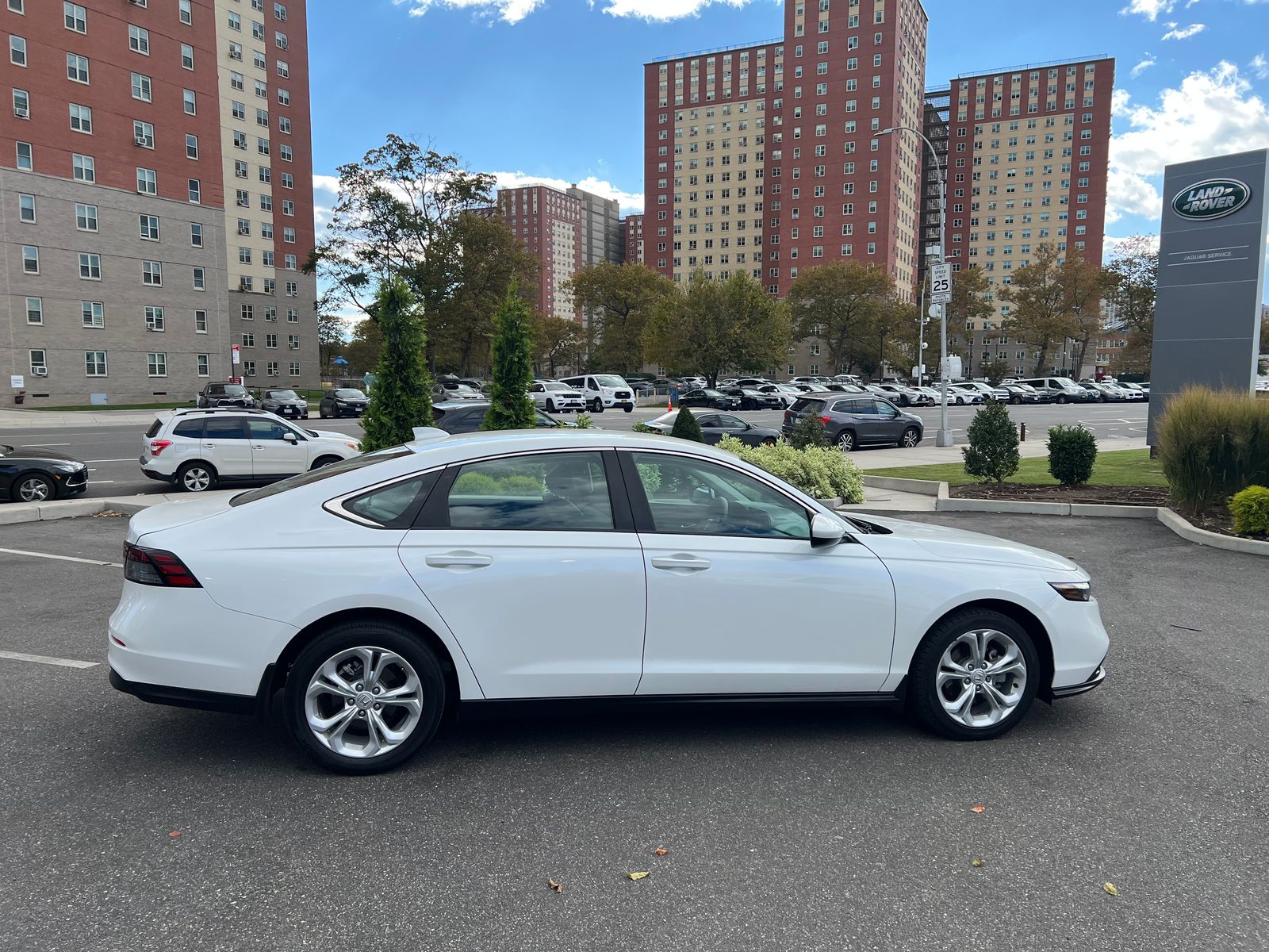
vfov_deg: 53.1
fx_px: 953
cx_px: 634
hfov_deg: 67.3
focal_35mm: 26
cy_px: 476
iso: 50
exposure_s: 1/1597
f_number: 1.5
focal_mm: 5.7
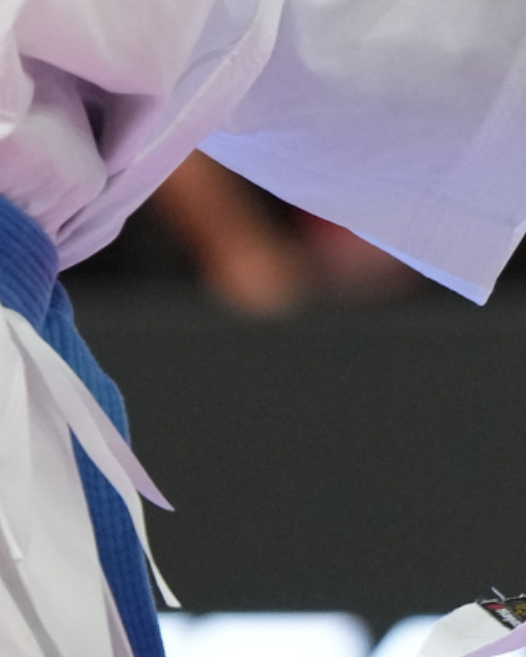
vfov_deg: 2.2
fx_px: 16709
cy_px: -682
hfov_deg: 1.8
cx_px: 933
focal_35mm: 859
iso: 2500
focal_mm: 145
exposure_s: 1/1000
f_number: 2.8
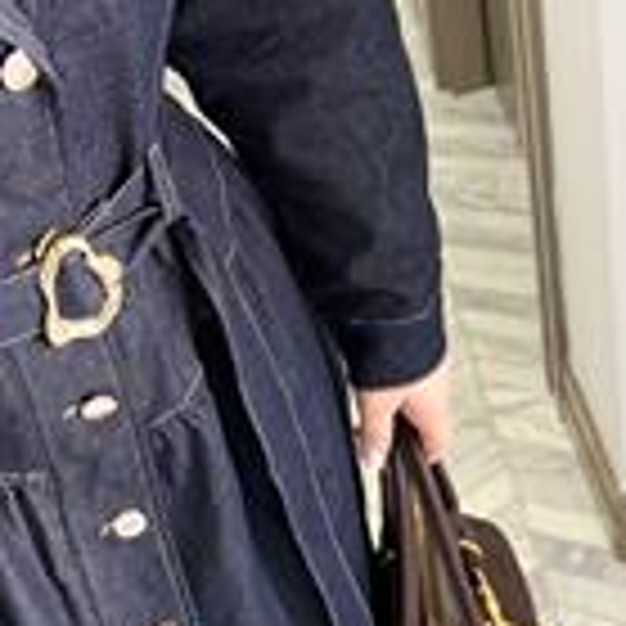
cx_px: 90
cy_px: 288
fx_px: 1248
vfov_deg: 28.1
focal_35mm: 61
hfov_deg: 27.4
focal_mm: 6.76
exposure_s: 1/60
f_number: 1.78
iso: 640
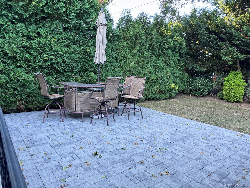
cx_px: 125
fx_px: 173
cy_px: 94
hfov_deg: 71.6
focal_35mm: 24
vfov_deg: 56.8
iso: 160
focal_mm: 6.76
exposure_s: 1/121
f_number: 1.78
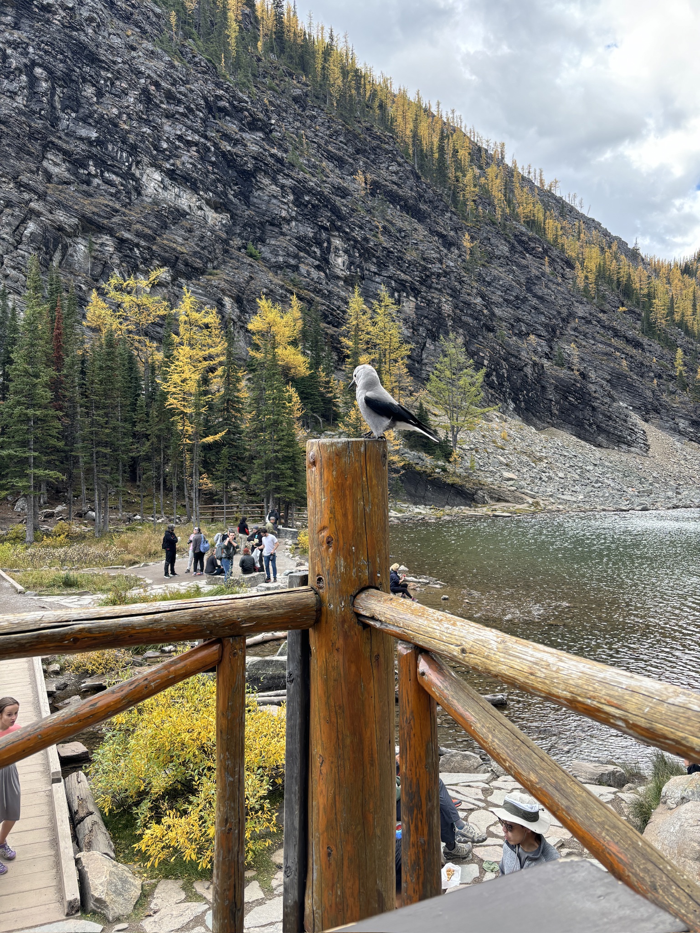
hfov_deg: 53.1
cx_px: 350
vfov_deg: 67.3
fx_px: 701
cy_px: 466
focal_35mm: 26
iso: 50
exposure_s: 1/336
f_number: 1.6
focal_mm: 5.96
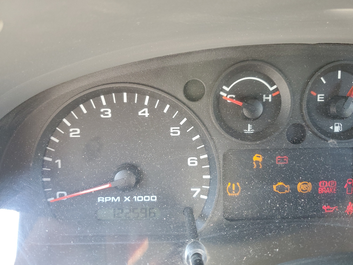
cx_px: 176
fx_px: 265
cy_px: 132
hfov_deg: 67.3
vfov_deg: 53.1
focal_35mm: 26
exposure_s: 1/60.2
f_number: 1.5
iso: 149
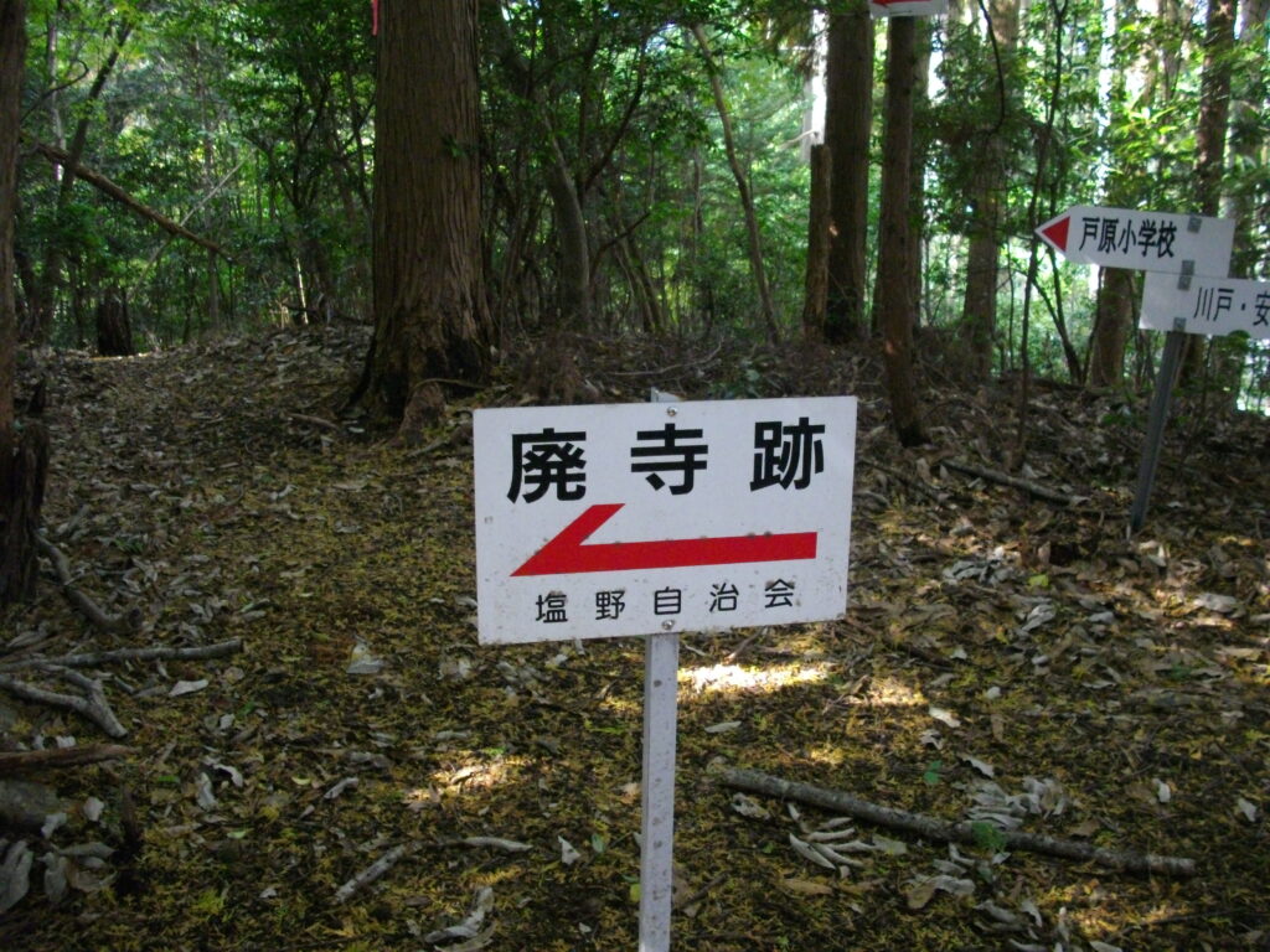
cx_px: 635
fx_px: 1357
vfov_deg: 38.7
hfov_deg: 50.1
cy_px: 476
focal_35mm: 37
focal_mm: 6.2
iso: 366
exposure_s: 1/50
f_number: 2.8
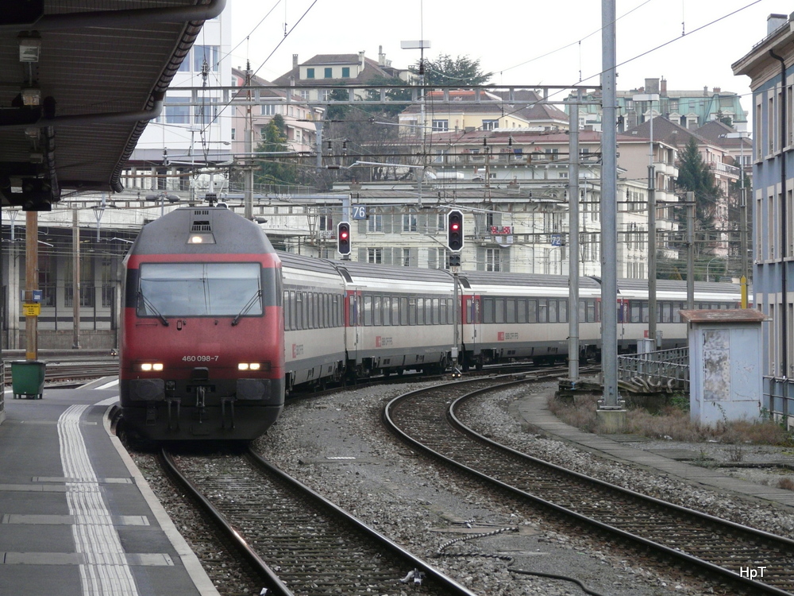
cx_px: 397
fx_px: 3303
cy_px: 298
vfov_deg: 10.3
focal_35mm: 144
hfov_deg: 13.7
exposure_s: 1/250
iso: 200
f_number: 3.6
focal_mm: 23.7
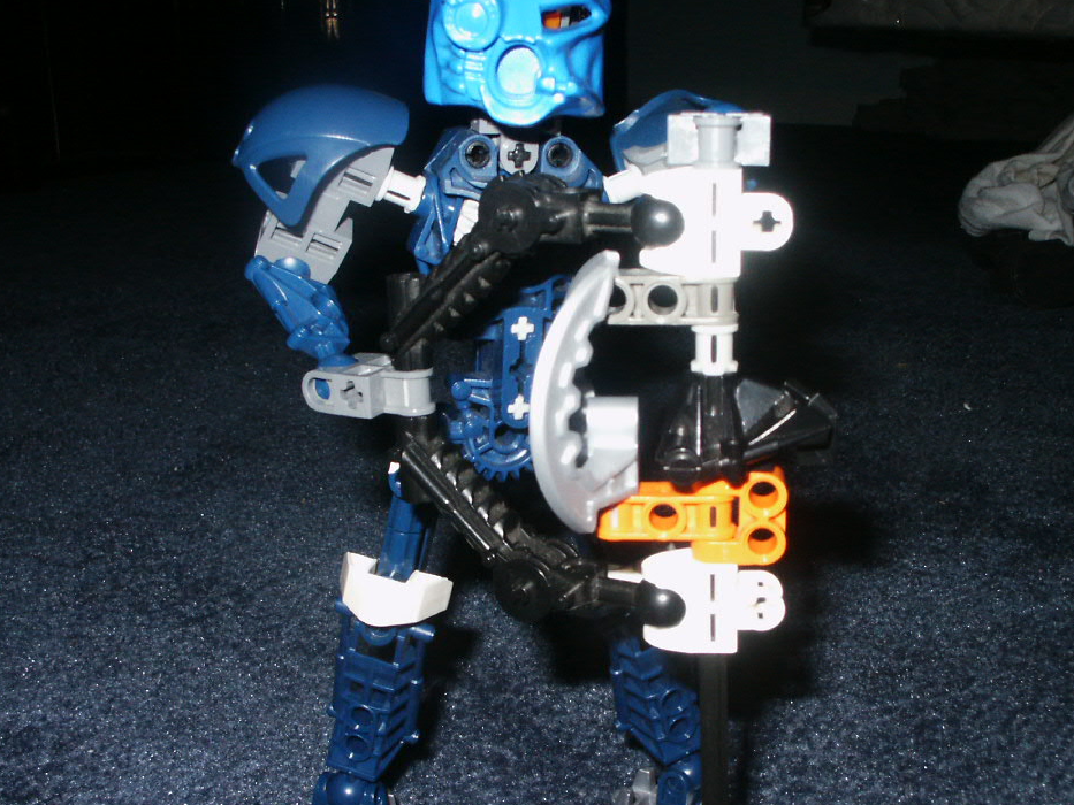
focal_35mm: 48
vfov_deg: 30.2
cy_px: 462
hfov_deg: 39.6
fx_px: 1489
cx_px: 576
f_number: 6.7
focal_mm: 7.18
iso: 200
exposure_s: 1/45
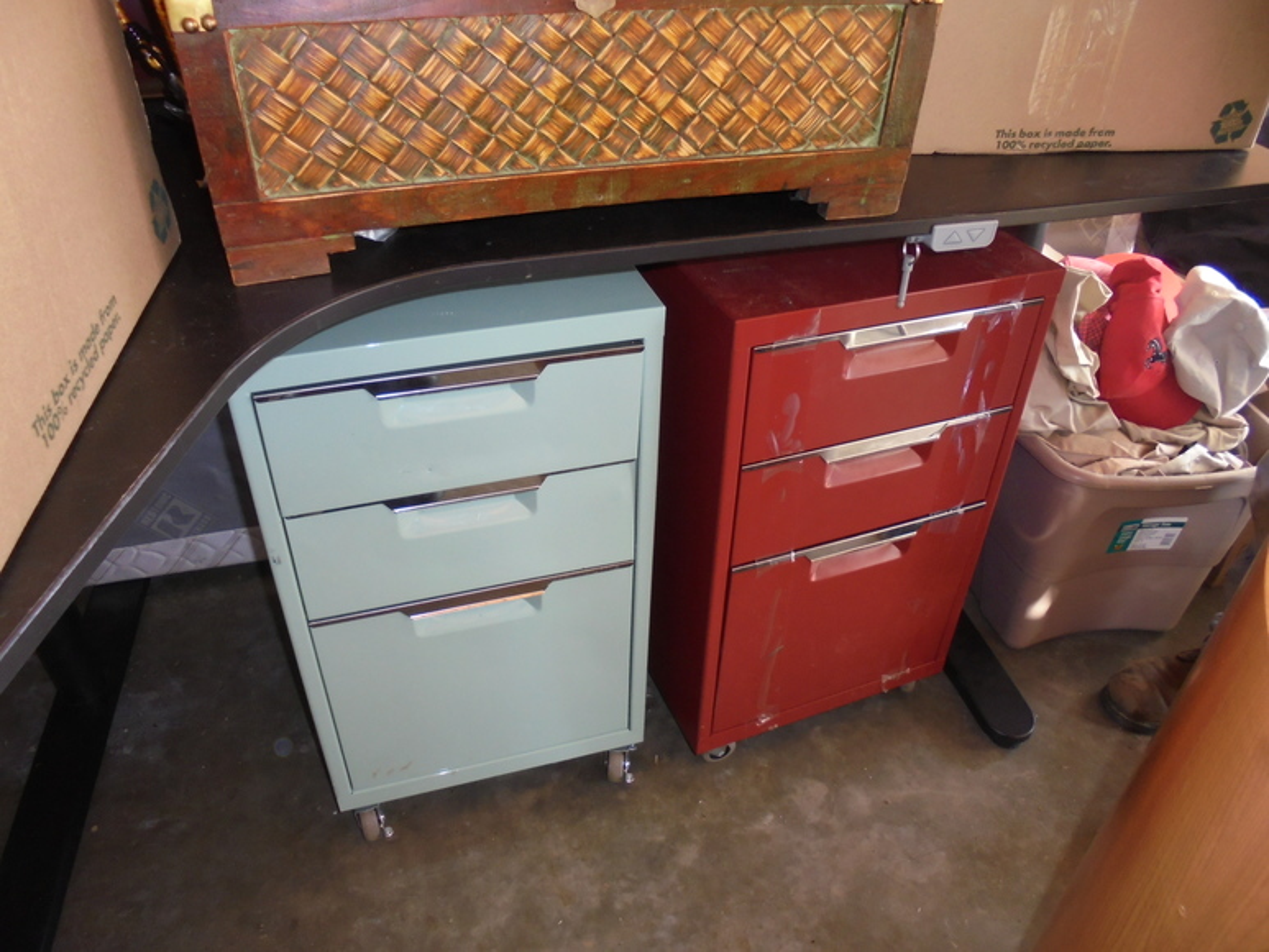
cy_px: 476
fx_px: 953
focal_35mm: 26
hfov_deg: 67.3
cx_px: 634
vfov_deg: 53.1
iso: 200
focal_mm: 4.6
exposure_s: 1/30
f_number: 3.5
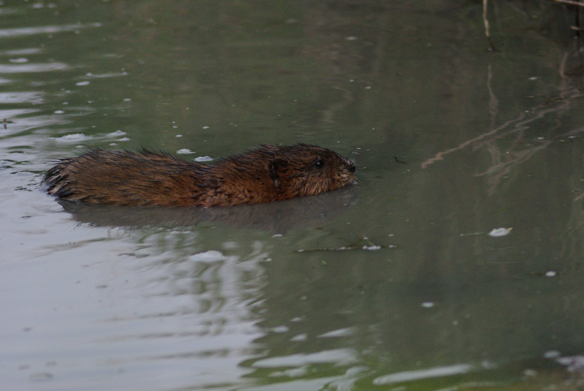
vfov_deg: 3.1
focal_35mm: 450
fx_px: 7309
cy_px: 196
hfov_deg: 4.6
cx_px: 292
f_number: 7.1
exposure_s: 1/320
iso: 800
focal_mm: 300
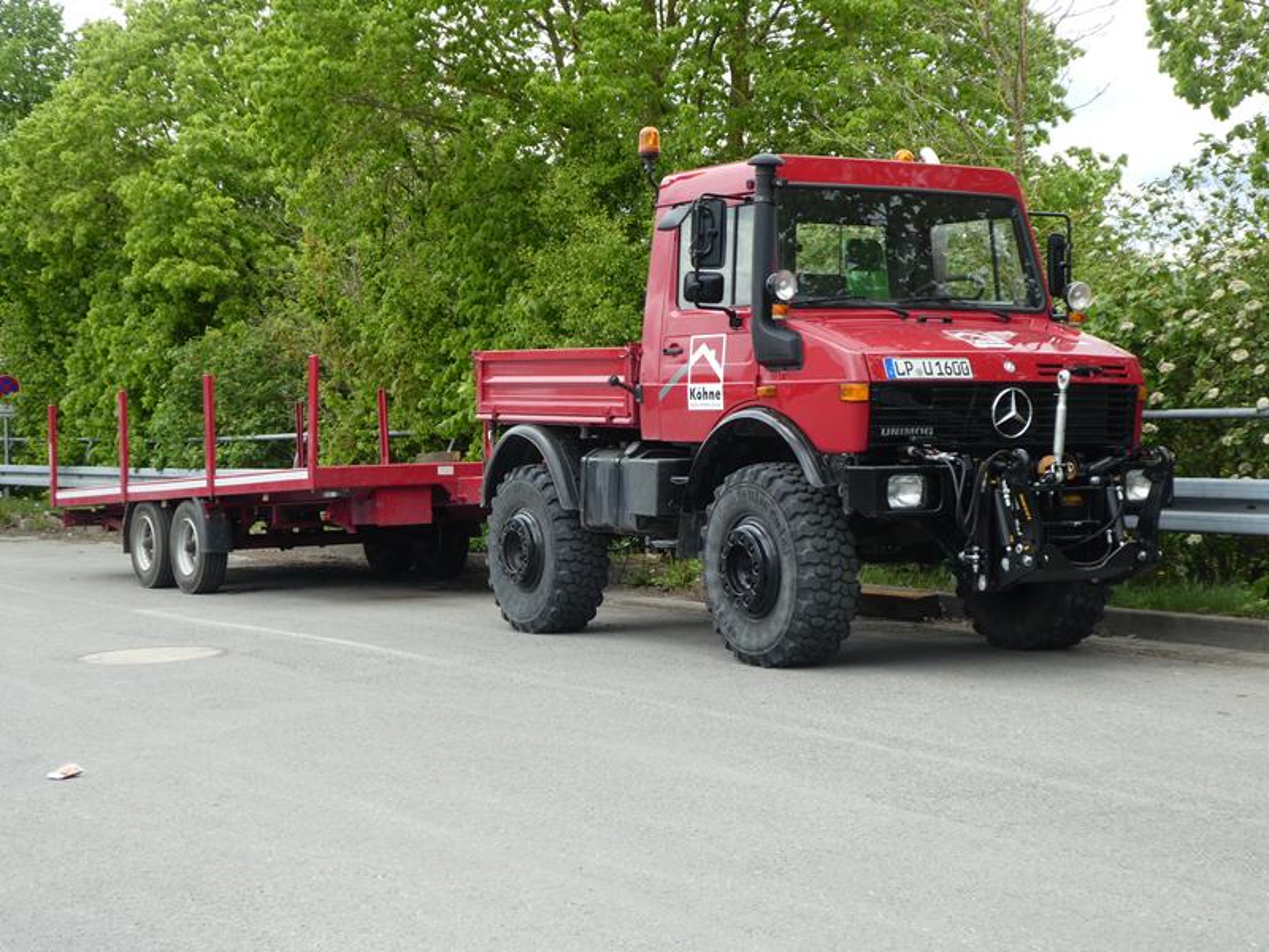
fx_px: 2090
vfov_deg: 25.7
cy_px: 476
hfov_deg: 33.8
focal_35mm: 57
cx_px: 634
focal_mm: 10.3
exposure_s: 1/160
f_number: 4.2
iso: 80
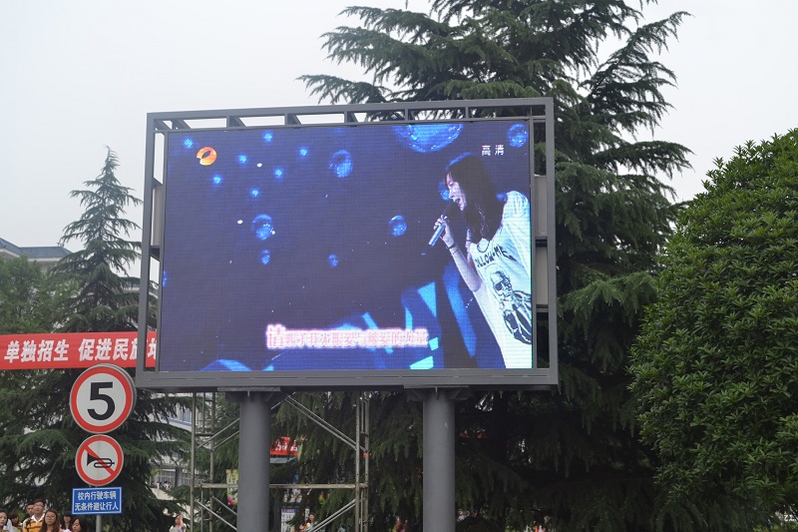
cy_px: 266
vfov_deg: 25.0
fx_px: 1197
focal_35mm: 54
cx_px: 399
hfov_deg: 36.9
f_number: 7.1
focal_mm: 36
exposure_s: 1/200
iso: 200
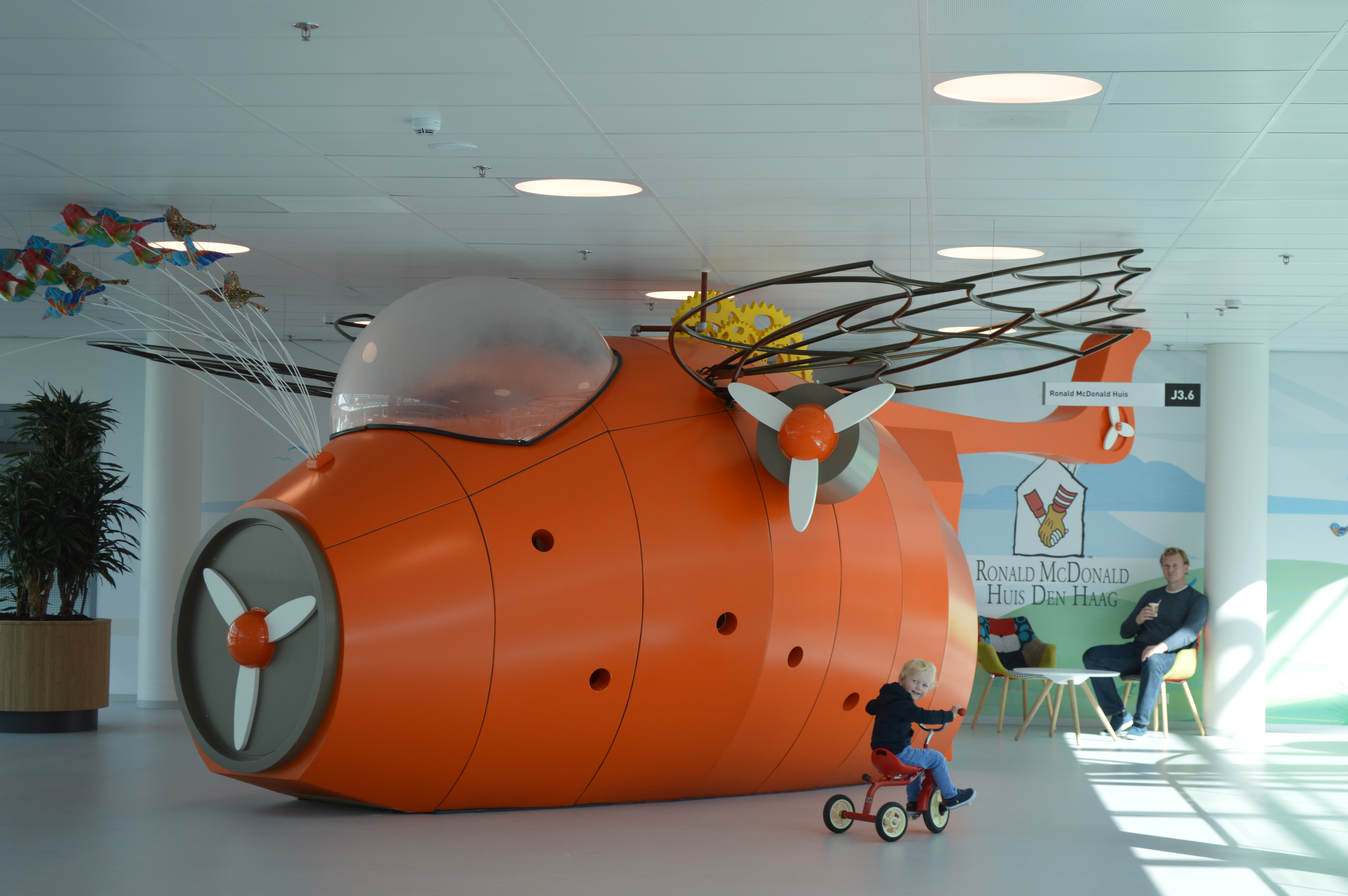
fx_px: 2469
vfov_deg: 20.6
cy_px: 448
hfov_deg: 30.5
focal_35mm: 66
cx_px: 674
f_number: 5.6
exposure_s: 1/125
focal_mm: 44
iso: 200
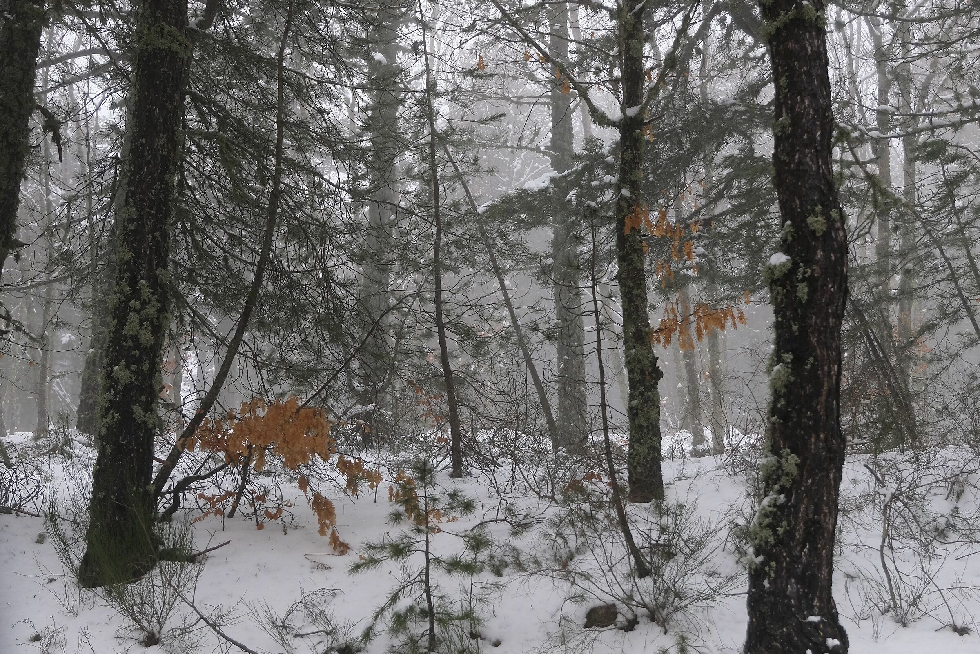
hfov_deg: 45.4
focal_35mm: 43
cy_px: 327
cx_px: 490
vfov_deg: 31.2
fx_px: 1171
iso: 800
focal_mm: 28.4
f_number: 2.8
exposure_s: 1/250
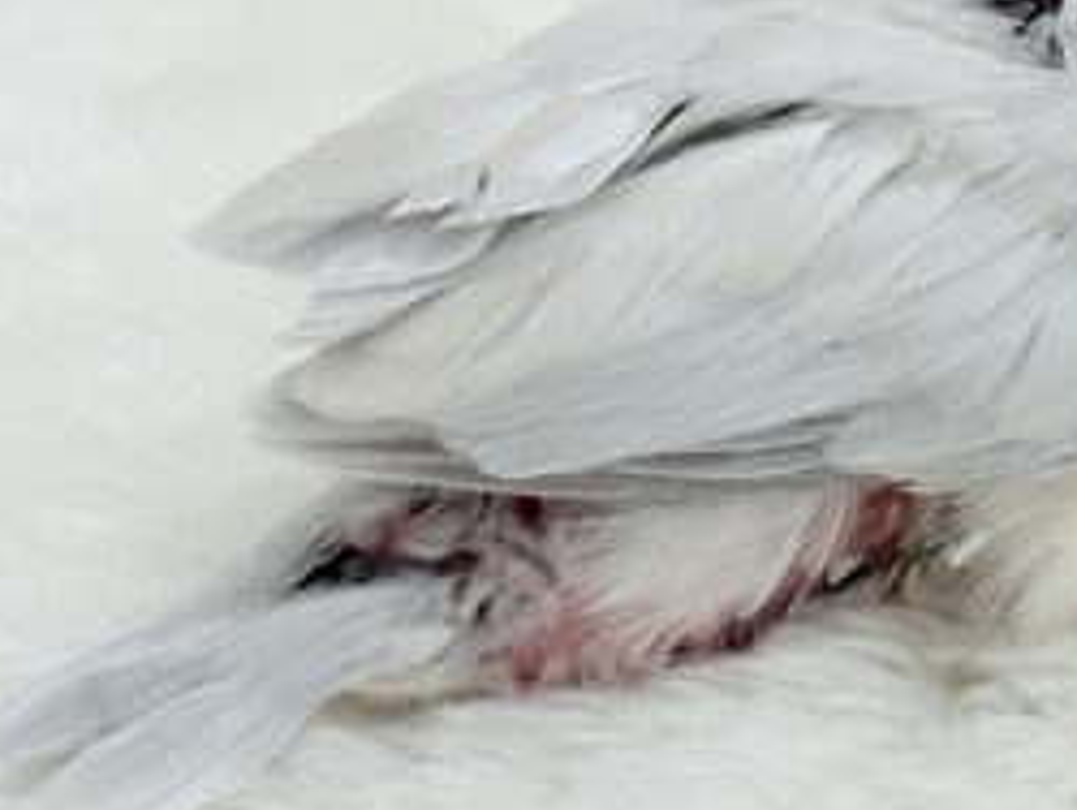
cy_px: 164
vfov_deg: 11.1
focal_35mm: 133
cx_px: 1064
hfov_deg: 14.6
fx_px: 4142
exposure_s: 1/100
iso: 64
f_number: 1.6
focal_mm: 5.96
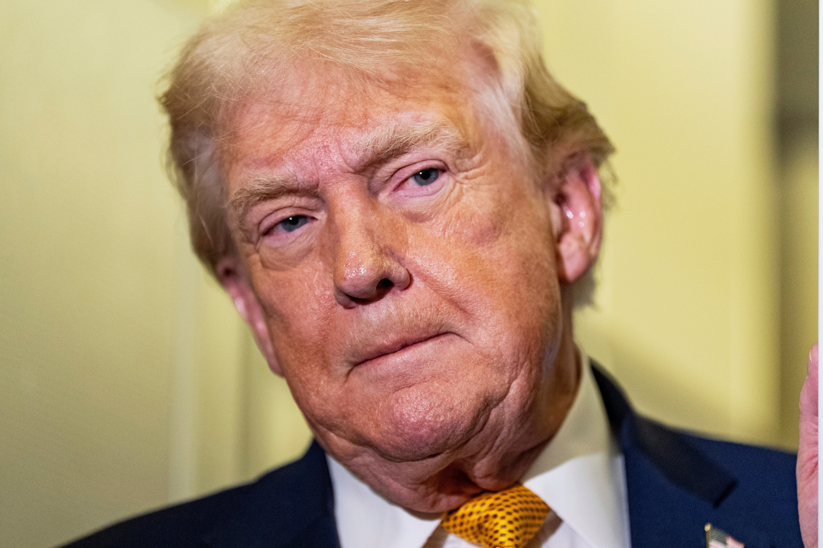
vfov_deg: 6.2
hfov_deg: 9.2
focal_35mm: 223
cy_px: 261
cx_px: 414
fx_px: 5097
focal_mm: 200
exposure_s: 1/160
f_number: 2.8
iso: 4000
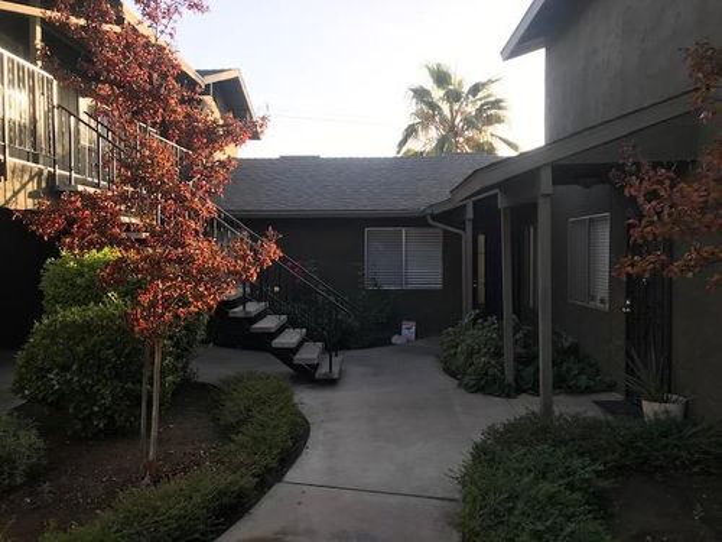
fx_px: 584
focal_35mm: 28
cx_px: 361
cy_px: 271
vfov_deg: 49.7
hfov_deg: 63.4
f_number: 1.8
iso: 20
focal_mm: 3.99
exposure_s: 1/353
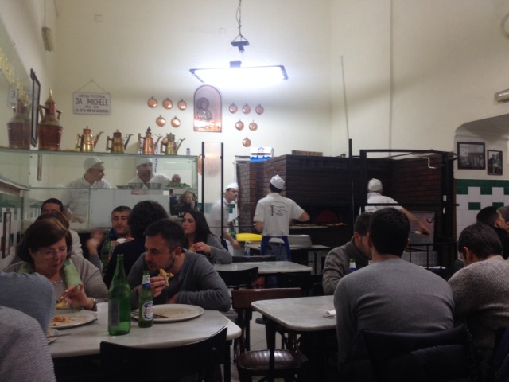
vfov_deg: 40.7
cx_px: 254
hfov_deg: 52.6
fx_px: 515
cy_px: 191
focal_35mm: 35
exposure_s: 1/20
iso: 100
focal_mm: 4.28
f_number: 2.4
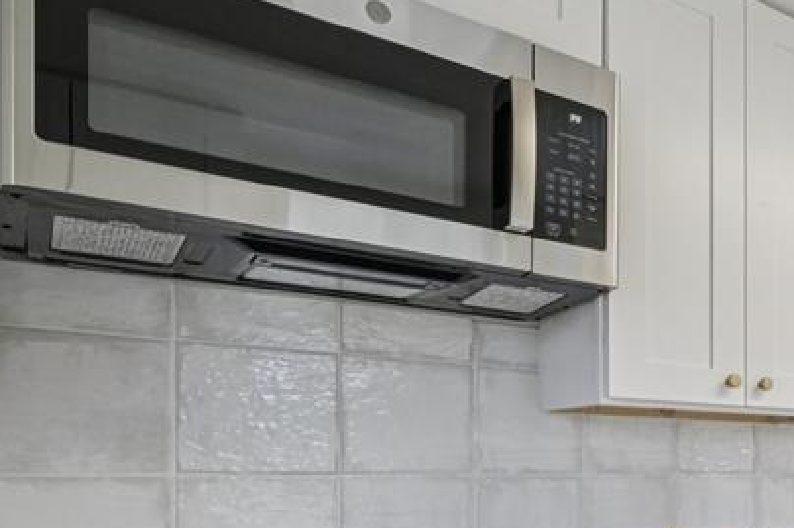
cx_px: 991
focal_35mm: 38
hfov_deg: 36.6
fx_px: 838
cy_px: 473
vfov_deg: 33.2
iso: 800
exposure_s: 1/6
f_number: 8
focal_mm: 10
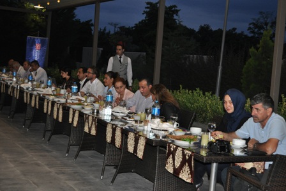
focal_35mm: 60
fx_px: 476
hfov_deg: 33.4
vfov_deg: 22.6
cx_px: 143
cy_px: 96
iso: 800
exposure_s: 1/60
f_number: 5
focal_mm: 40
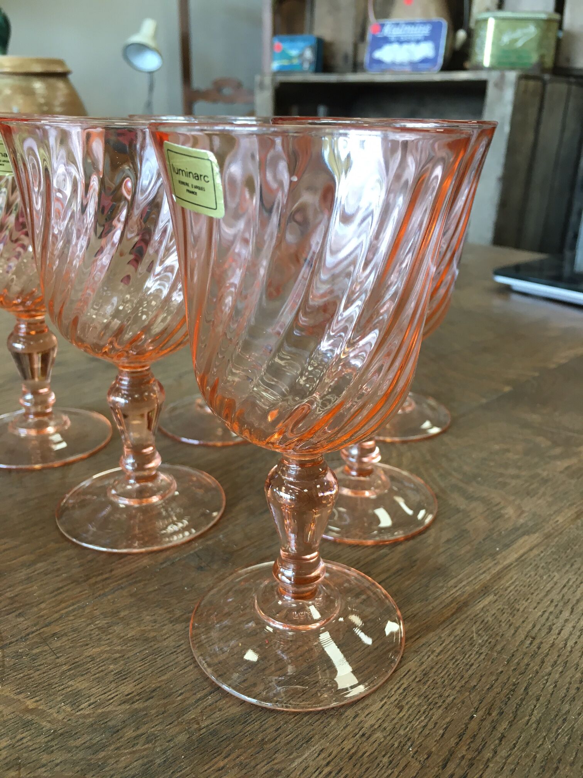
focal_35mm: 29
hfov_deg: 48.2
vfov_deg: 61.7
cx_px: 292
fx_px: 651
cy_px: 389
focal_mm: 4.15
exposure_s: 1/33
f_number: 2.2
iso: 40
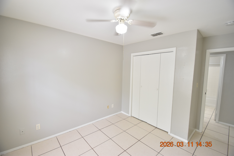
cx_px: 117
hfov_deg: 100.4
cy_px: 78
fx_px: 97
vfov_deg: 77.3
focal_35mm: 15
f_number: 3.5
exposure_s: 1/125
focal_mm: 10
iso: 800
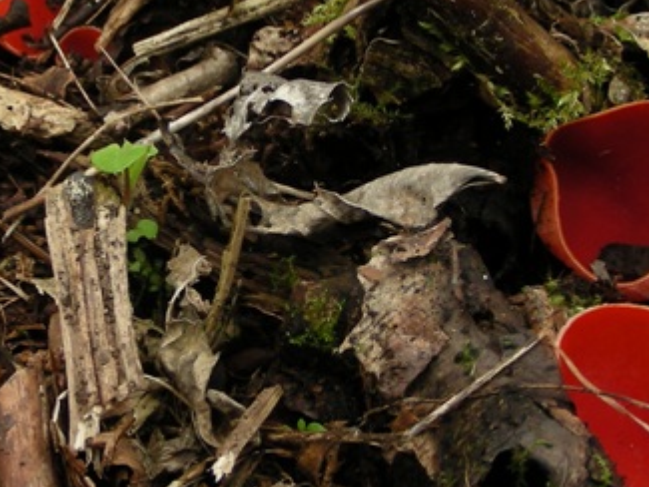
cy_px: 198
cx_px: 138
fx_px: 1894
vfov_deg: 14.6
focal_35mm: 101
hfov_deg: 19.3
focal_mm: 6.8
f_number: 3.5
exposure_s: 1/84.8
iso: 50
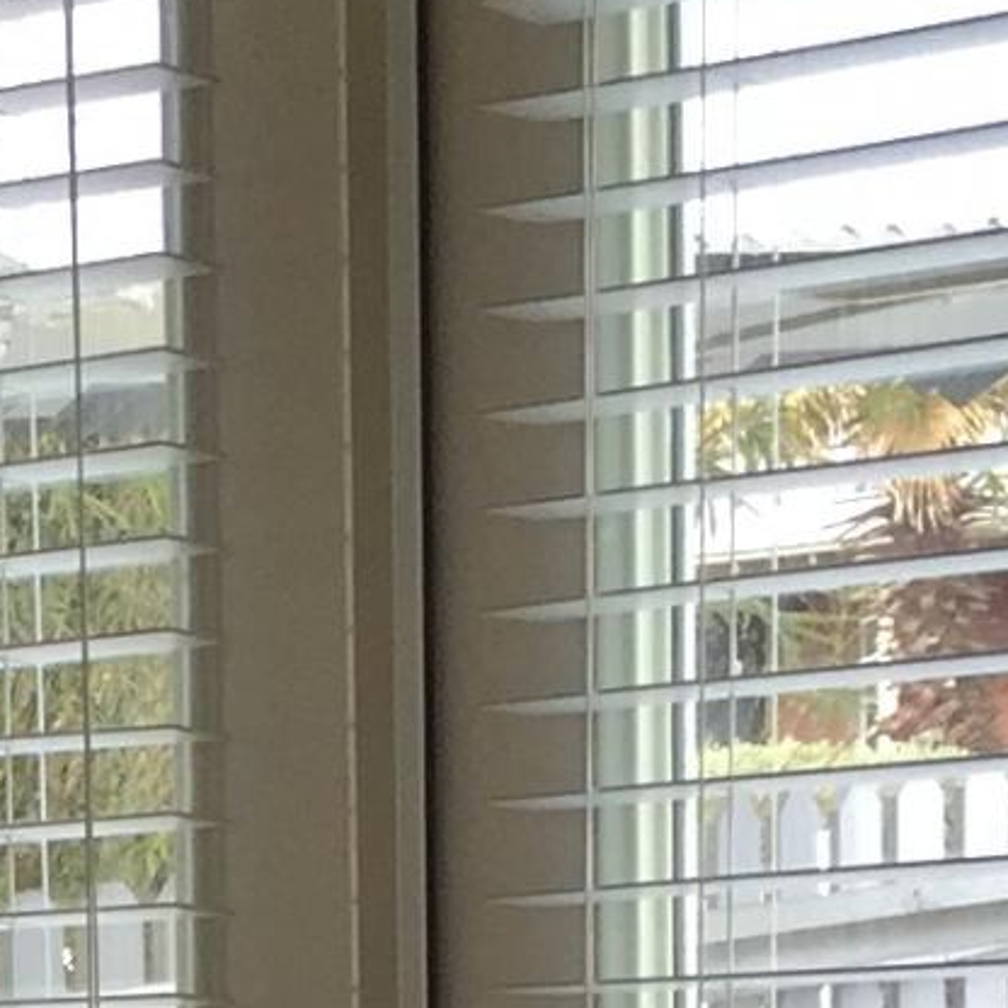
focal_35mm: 185
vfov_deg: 8.5
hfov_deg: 8.9
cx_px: -976
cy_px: 2537
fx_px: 6095
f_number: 2.2
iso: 32
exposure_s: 1/120
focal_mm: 4.15
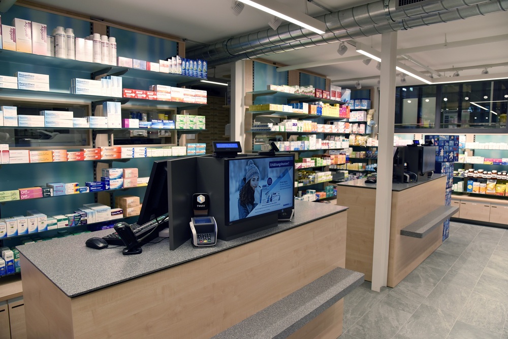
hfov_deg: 73.7
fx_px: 339
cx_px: 254
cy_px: 170
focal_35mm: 24
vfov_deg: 53.1
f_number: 7.1
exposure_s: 1/100
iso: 400
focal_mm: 24
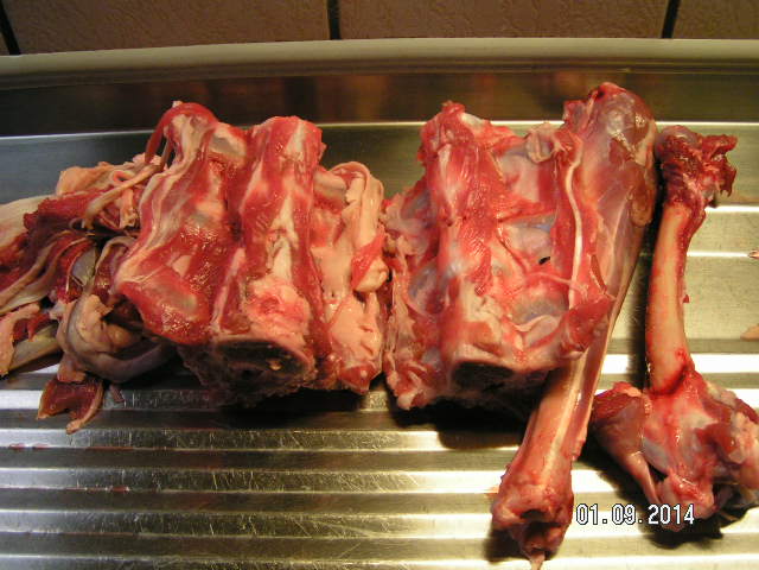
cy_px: 285
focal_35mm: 38
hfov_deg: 49.0
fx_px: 833
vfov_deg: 37.7
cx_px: 380
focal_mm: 5.8
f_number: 2.8
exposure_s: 1/30
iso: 200
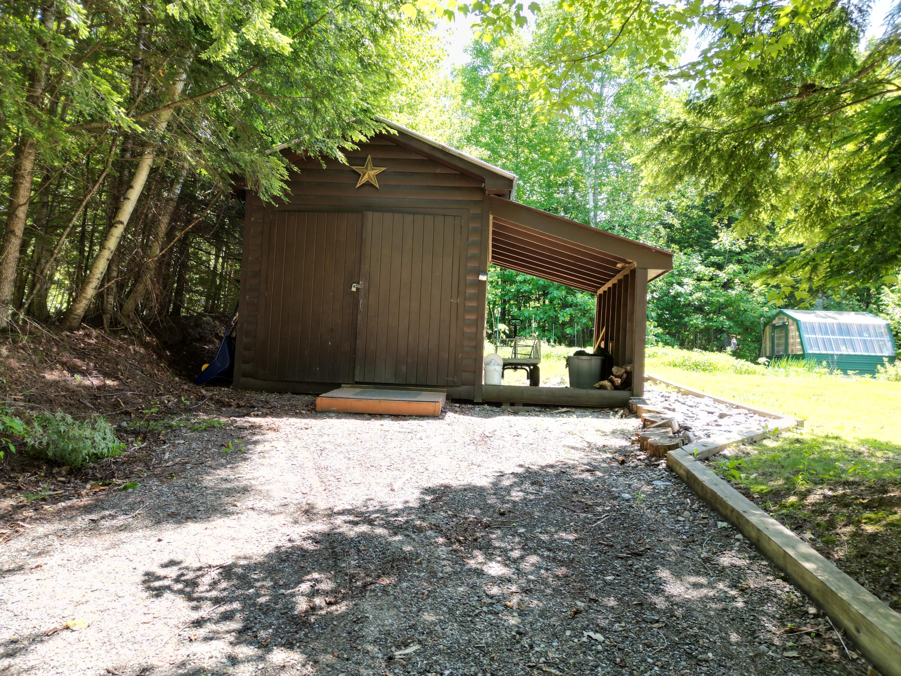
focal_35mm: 24
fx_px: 625
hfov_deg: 71.6
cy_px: 338
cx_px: 450
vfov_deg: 56.8
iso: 100
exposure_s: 1/350
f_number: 1.7
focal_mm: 6.72
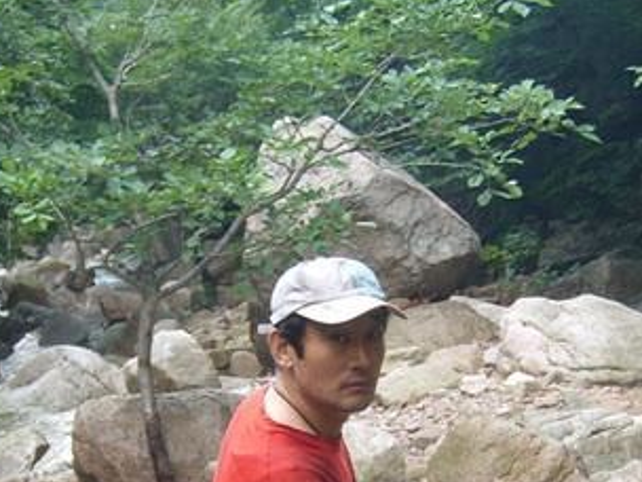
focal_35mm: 92
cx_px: 340
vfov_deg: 15.7
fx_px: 1706
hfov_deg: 21.3
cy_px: 514
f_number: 2.8
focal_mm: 5.8
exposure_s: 1/52
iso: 50
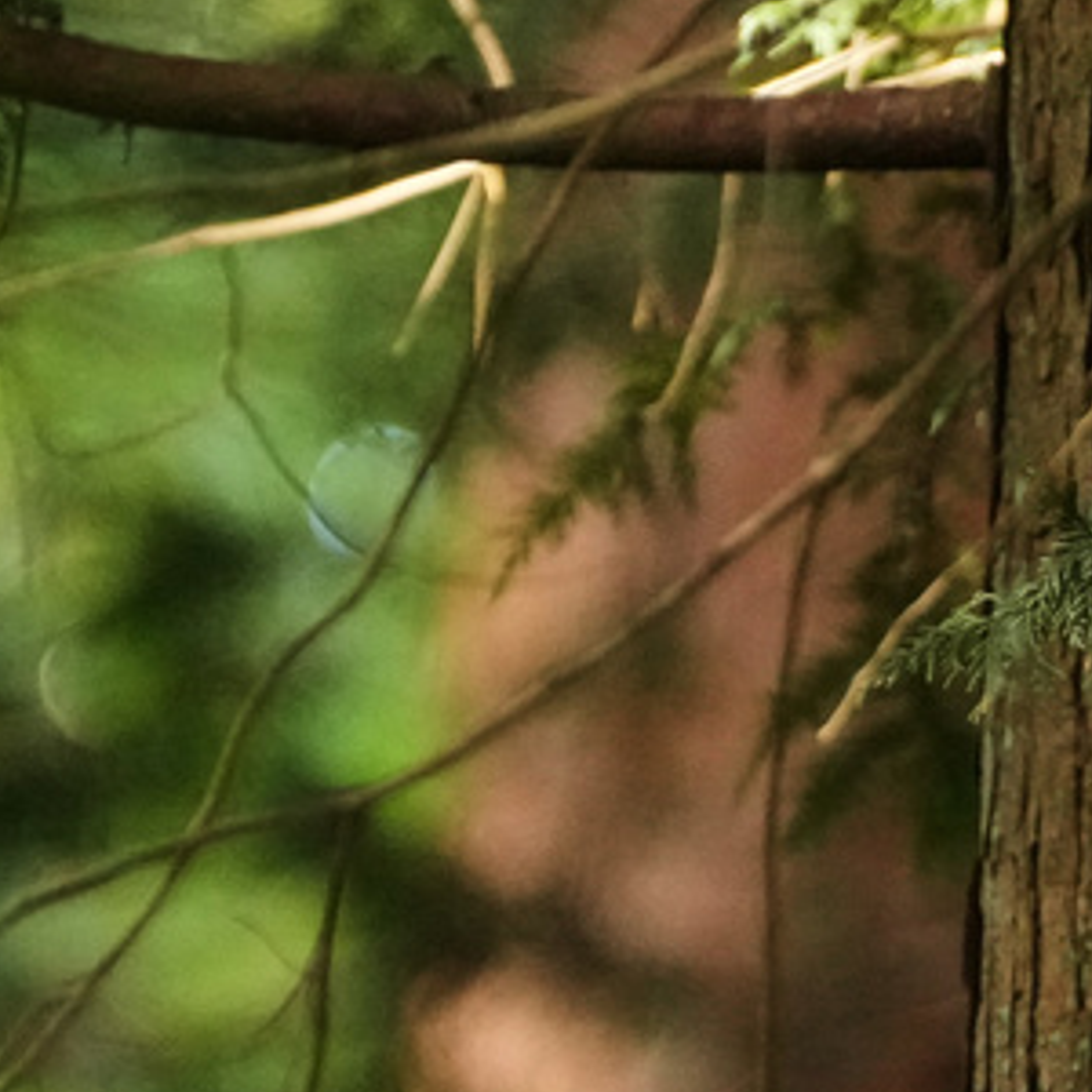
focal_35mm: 1740
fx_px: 62101
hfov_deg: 1.0
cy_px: 1021
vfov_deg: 1.0
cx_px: 1227
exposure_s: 1/500
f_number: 5.6
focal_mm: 400
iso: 8000
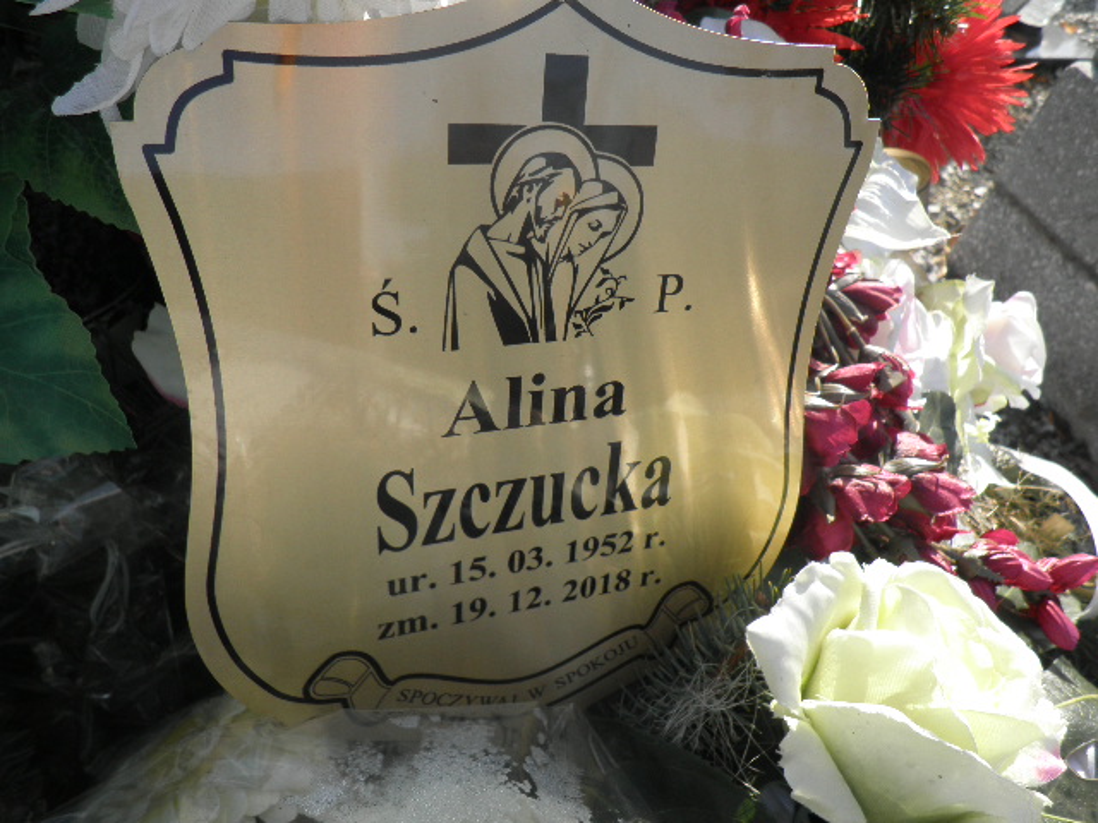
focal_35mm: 27
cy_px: 412
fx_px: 856
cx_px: 549
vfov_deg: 51.4
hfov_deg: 65.3
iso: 64
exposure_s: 1/320
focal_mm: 5
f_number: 3.5
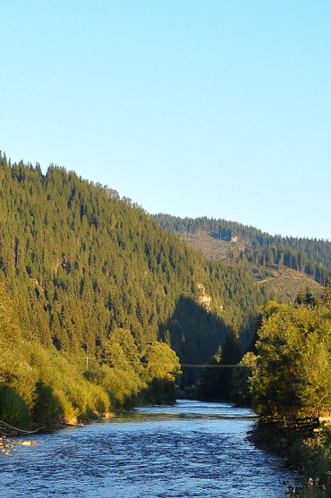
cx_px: 4
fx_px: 1341
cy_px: 378
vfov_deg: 20.9
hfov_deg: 13.9
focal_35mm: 97
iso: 400
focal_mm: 30
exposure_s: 1/250
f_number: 8
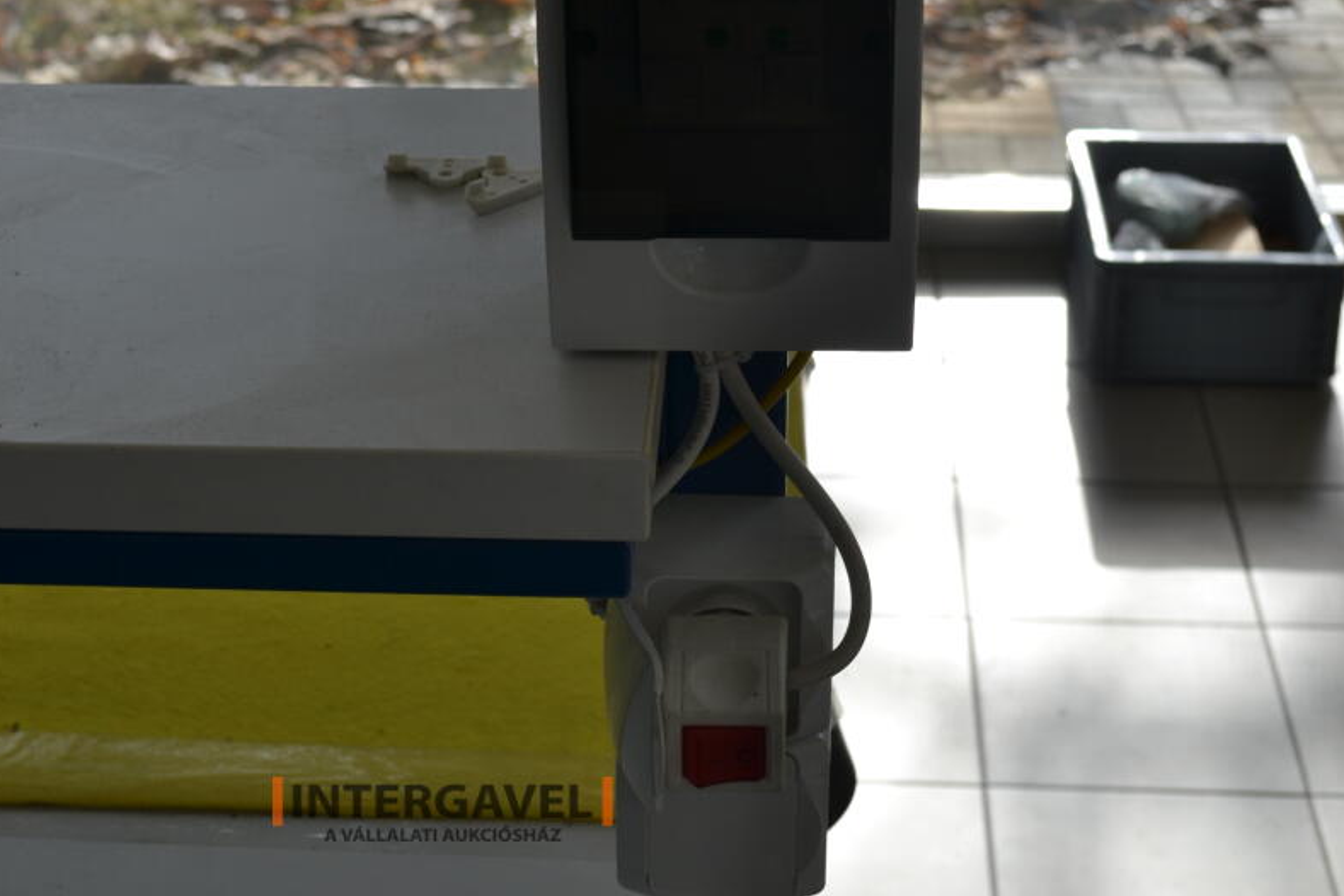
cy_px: 283
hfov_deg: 27.7
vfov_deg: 18.6
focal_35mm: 73
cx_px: 669
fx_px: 2725
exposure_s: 1/200
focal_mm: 32
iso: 100
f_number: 7.1
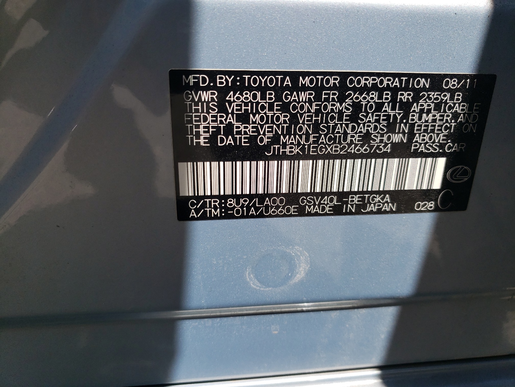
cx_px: 258
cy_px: 194
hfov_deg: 67.3
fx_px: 387
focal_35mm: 26
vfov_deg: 53.1
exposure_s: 1/2500
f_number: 1.5
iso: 50
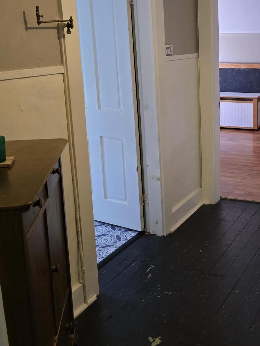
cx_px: 243
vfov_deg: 41.8
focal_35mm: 45
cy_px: 136
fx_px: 450
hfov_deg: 30.5
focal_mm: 6.3
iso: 500
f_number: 1.7
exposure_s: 1/120
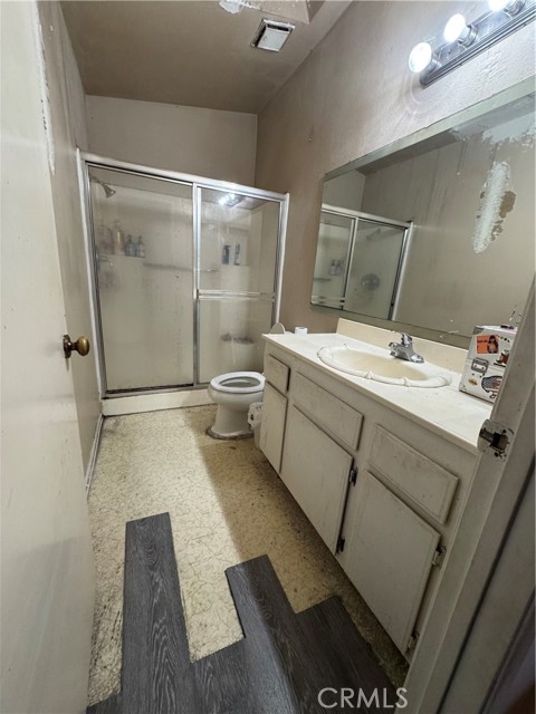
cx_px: 268
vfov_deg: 102.1
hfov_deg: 85.7
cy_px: 357
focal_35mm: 14
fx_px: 289
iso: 320
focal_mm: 2.22
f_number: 2.2
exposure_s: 1/60
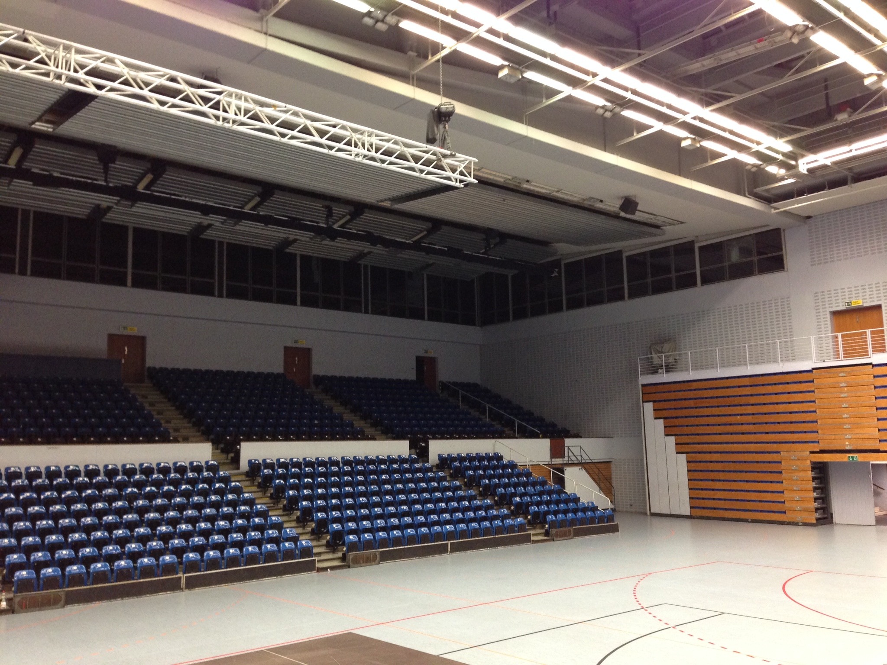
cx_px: 444
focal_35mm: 33
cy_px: 332
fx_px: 846
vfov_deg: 42.9
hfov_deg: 55.4
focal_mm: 4.12
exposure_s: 1/20
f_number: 2.4
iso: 200
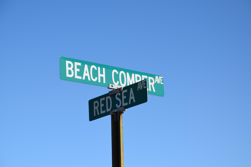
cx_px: 126
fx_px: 732
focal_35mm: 105
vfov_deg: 13.0
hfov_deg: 19.5
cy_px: 84
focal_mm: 70
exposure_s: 1/1000
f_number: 8
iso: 200
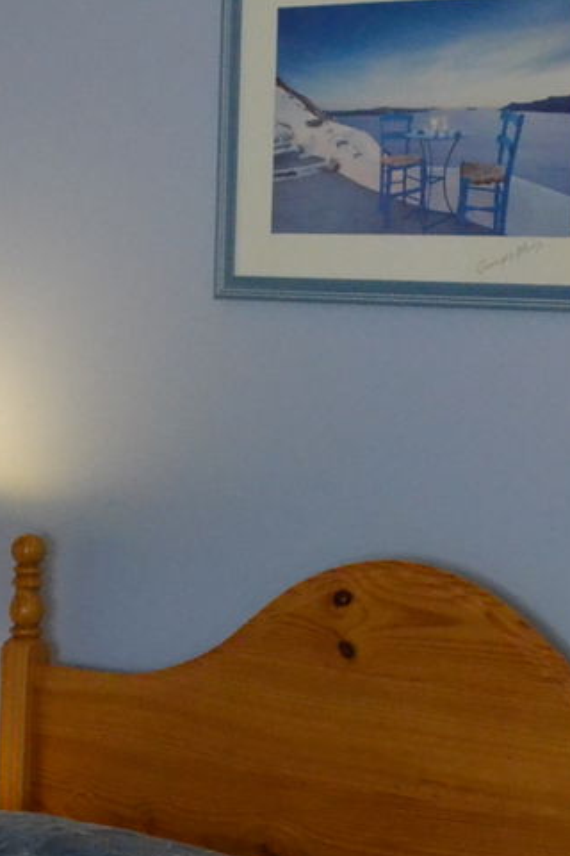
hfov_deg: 15.2
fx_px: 2137
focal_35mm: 90
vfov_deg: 22.2
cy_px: 719
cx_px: 337
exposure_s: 1/60
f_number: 6.3
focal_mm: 18
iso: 3200
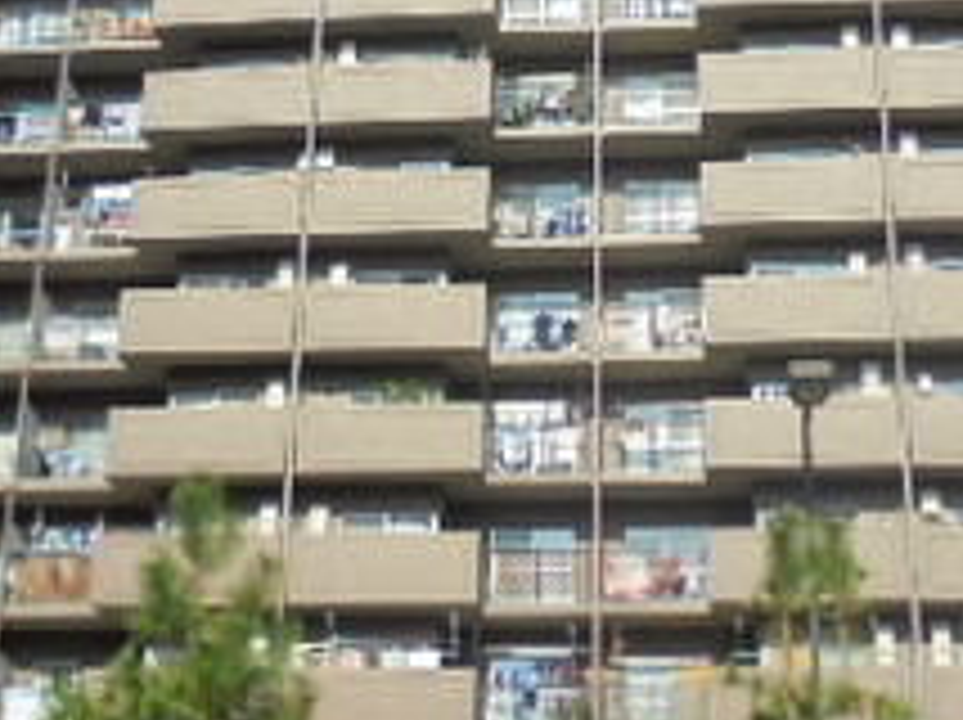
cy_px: 166
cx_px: 482
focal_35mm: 73
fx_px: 2029
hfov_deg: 26.7
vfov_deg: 20.0
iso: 100
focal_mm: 4.6
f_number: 3.5
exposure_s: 1/1000
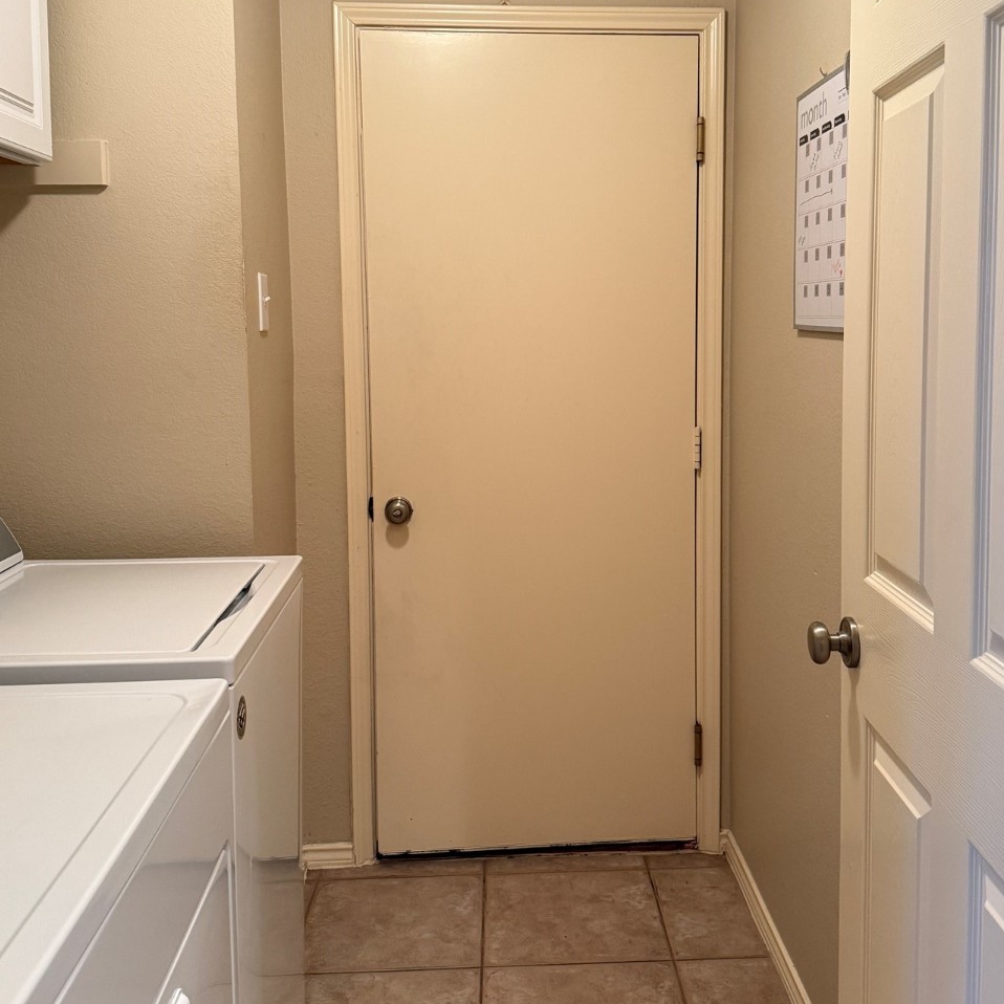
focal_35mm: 34
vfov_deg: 48.2
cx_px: 570
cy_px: 408
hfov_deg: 48.3
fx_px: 1116
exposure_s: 1/60
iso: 250
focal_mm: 6.76
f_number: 1.78
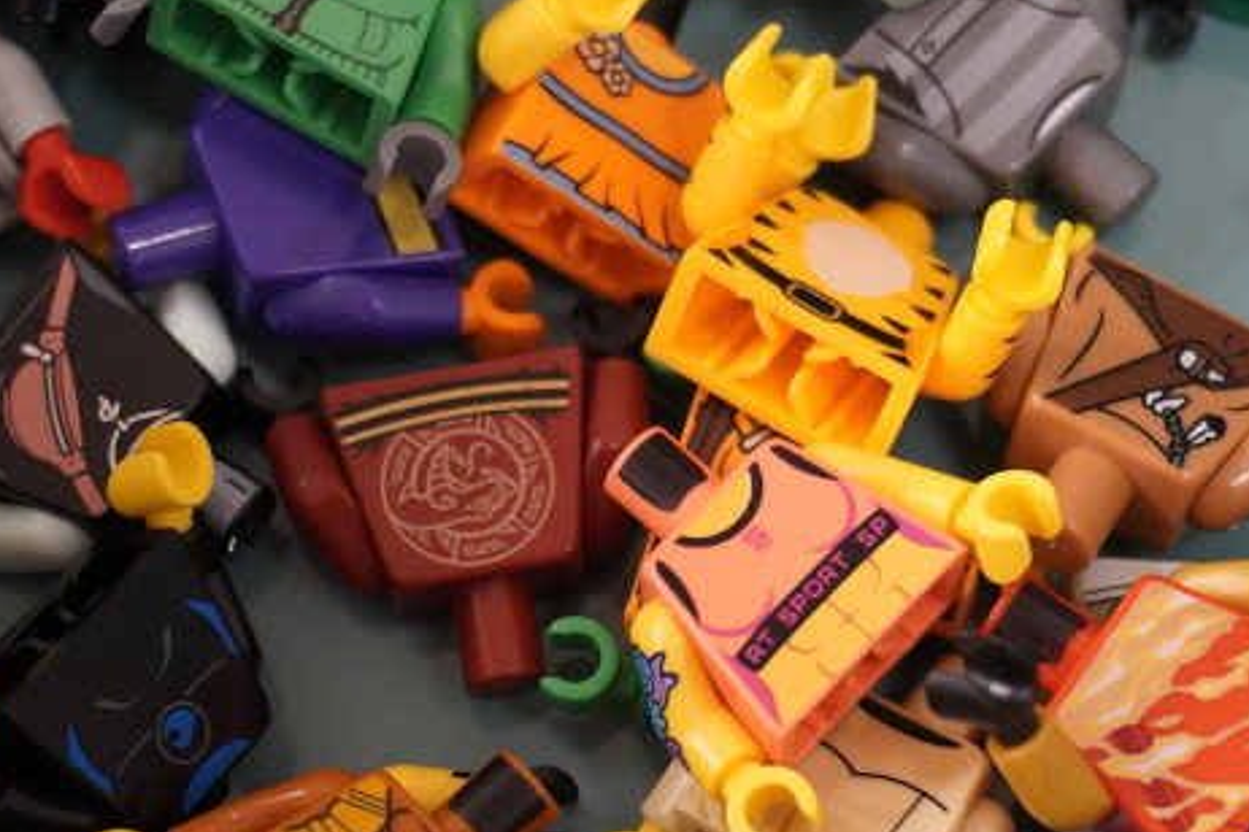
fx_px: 3608
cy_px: 428
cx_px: 795
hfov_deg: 19.6
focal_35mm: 104
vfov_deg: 13.2
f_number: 5.6
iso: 4000
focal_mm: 40
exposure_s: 1/80
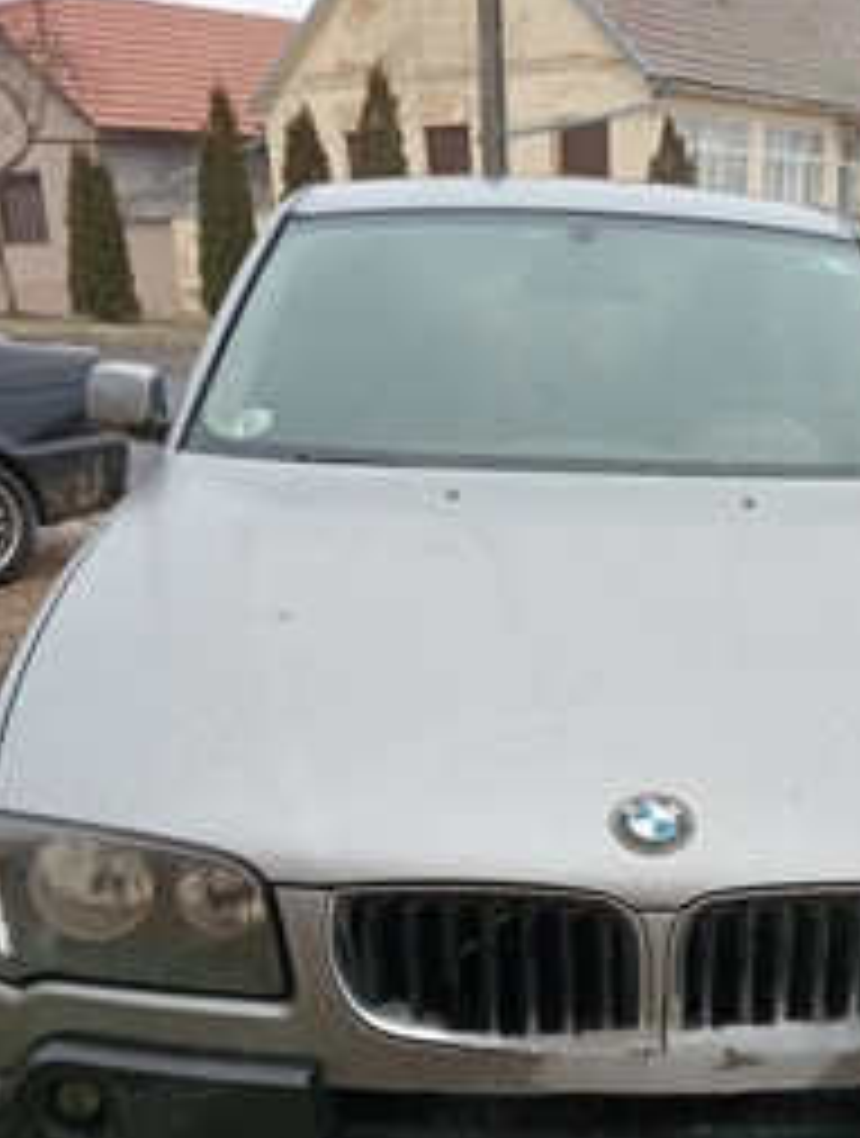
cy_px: 846
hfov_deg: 32.5
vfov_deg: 41.7
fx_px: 1451
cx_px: 630
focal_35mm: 44
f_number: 1.8
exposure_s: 1/100
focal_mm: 3.98
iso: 106
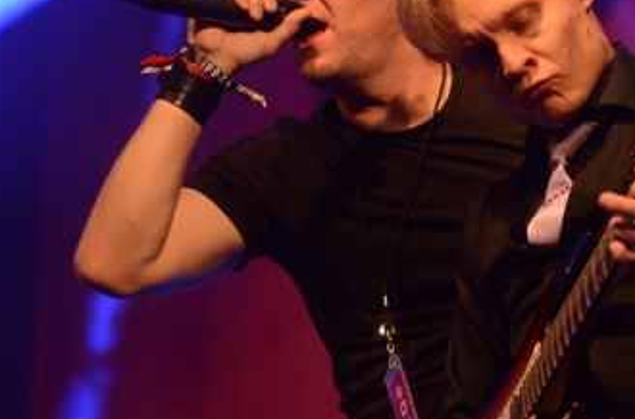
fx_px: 3201
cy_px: 234
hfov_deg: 11.3
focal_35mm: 182
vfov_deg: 7.5
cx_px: 479
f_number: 1.8
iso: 500
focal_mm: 50
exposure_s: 1/1000
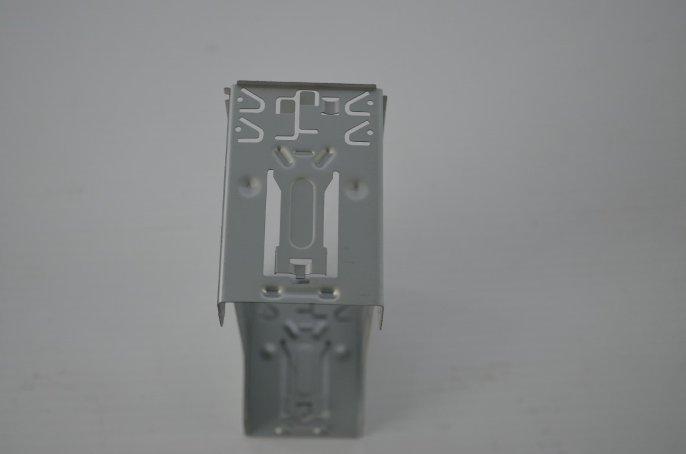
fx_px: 1141
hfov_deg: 33.5
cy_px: 227
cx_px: 343
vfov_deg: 22.5
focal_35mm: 60
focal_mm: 40
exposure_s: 1/60
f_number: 5.3
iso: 500
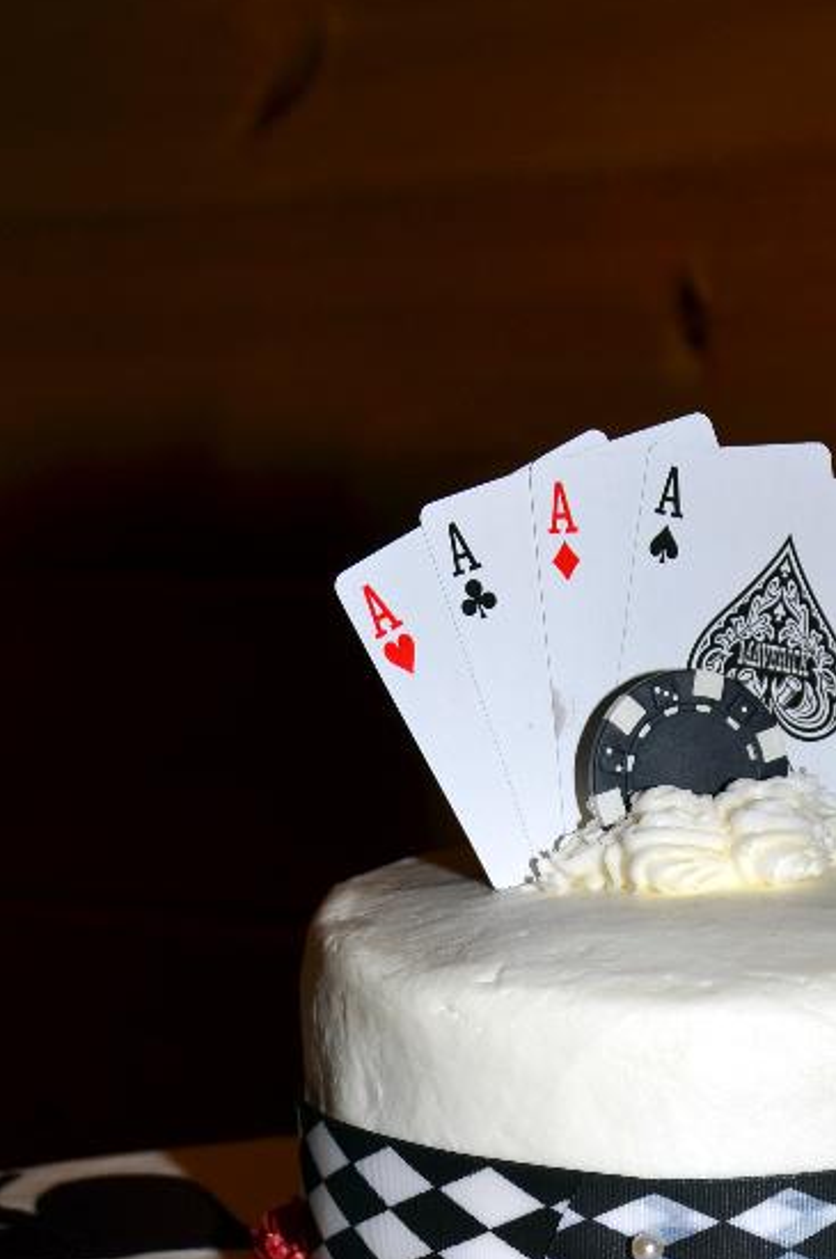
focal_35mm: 94
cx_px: 676
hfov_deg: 14.4
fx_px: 3284
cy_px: 1138
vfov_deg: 21.2
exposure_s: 1/60
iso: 100
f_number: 4
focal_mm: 28
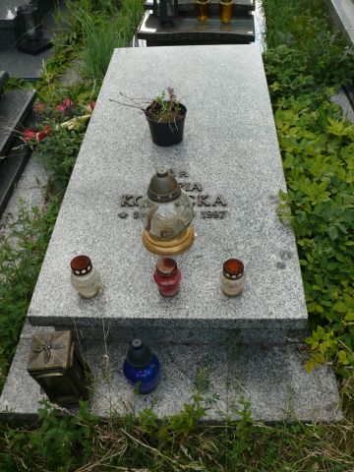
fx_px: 477
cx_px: 177
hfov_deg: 40.7
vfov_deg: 52.6
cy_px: 236
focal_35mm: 35
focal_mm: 7.4
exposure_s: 1/125
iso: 100
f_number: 4
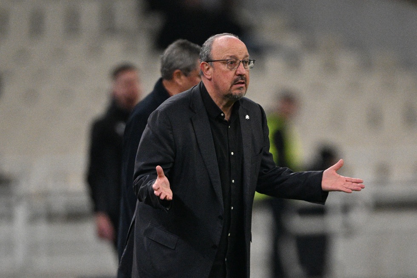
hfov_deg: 3.7
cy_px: 139
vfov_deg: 2.5
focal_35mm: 560
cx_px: 208
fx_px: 6485
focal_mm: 560
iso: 3200
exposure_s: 1/1250
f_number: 4
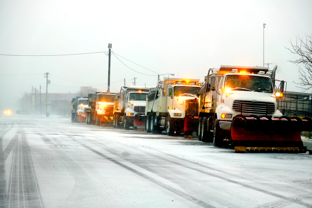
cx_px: 156
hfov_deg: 24.5
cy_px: 104
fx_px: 719
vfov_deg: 16.5
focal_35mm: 83
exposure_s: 1/70
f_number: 4
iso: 200
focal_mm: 55
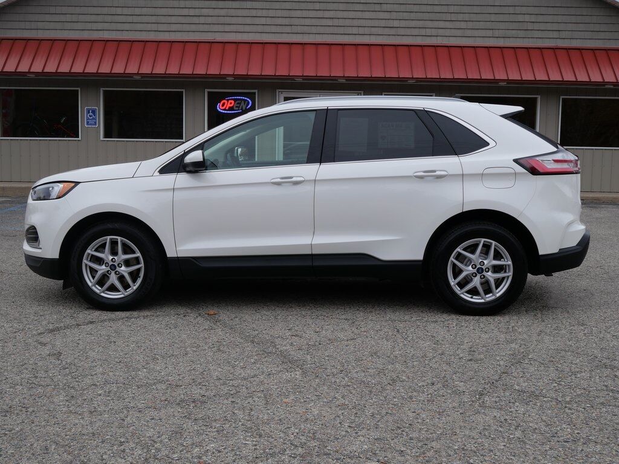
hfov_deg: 44.8
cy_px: 232
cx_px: 310
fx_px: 751
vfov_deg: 34.3
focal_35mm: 42
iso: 200
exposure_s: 1/160
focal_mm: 21
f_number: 5.6
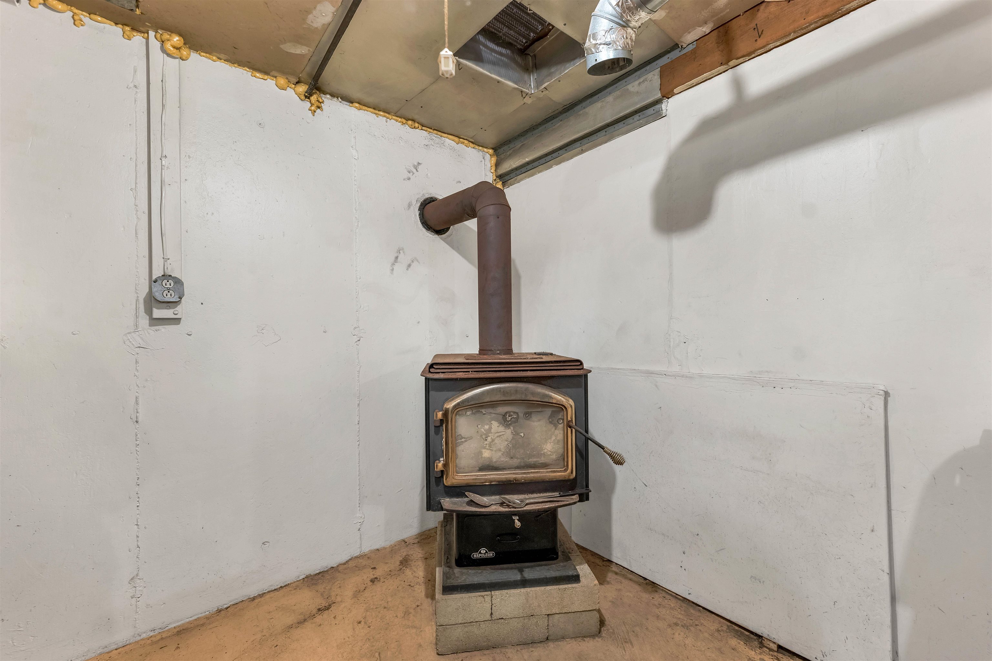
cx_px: 496
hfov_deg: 104.3
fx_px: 386
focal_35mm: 14
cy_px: 330
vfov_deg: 81.2
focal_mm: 14
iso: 400
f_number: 8
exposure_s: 1/2
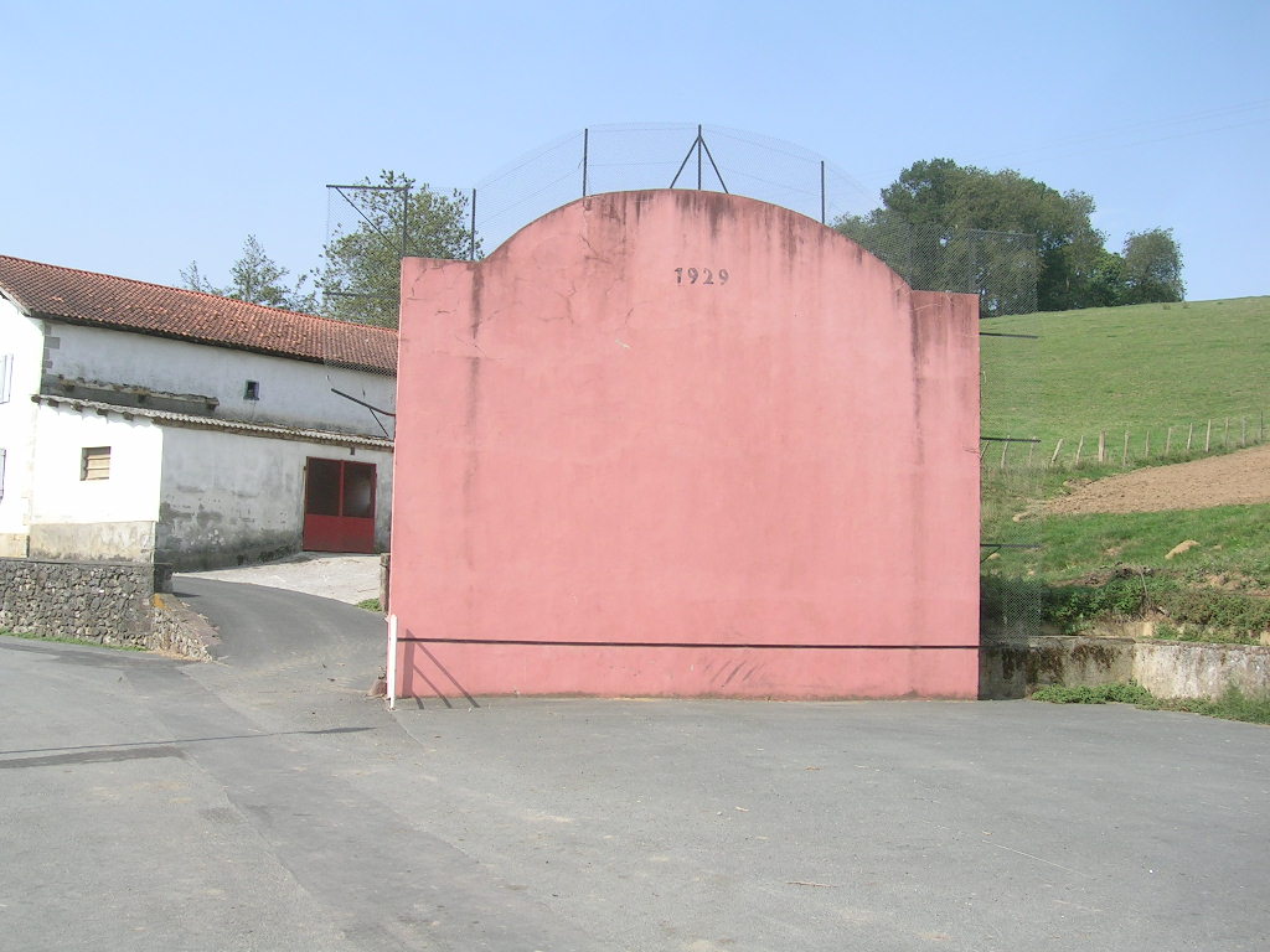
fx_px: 1284
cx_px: 635
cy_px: 476
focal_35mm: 35
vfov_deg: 40.7
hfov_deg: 52.6
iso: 50
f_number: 4.8
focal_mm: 5.4
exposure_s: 1/303
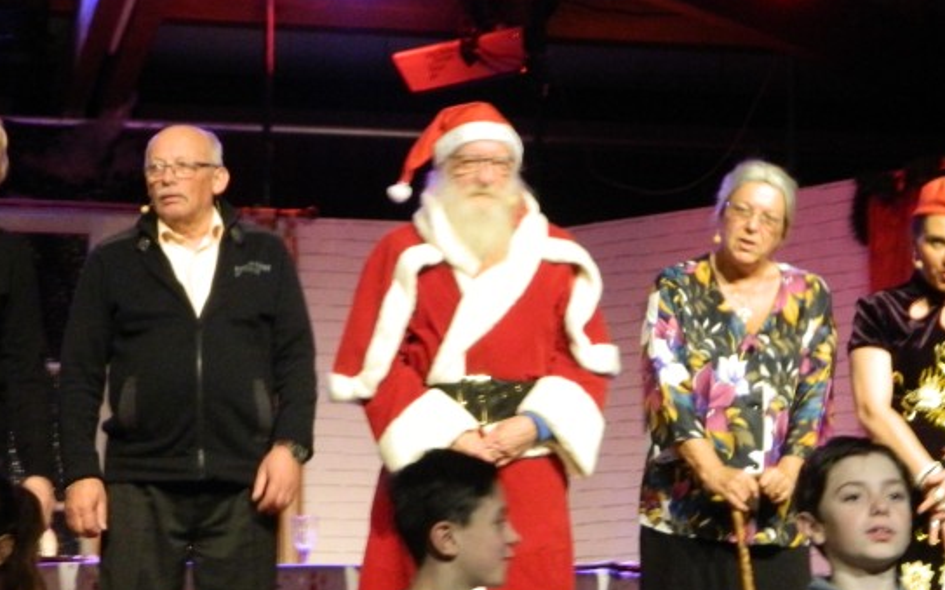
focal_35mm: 140
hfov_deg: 14.9
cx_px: 381
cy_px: 390
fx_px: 3604
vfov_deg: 9.4
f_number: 4
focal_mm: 12.6
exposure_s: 1/8
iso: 400
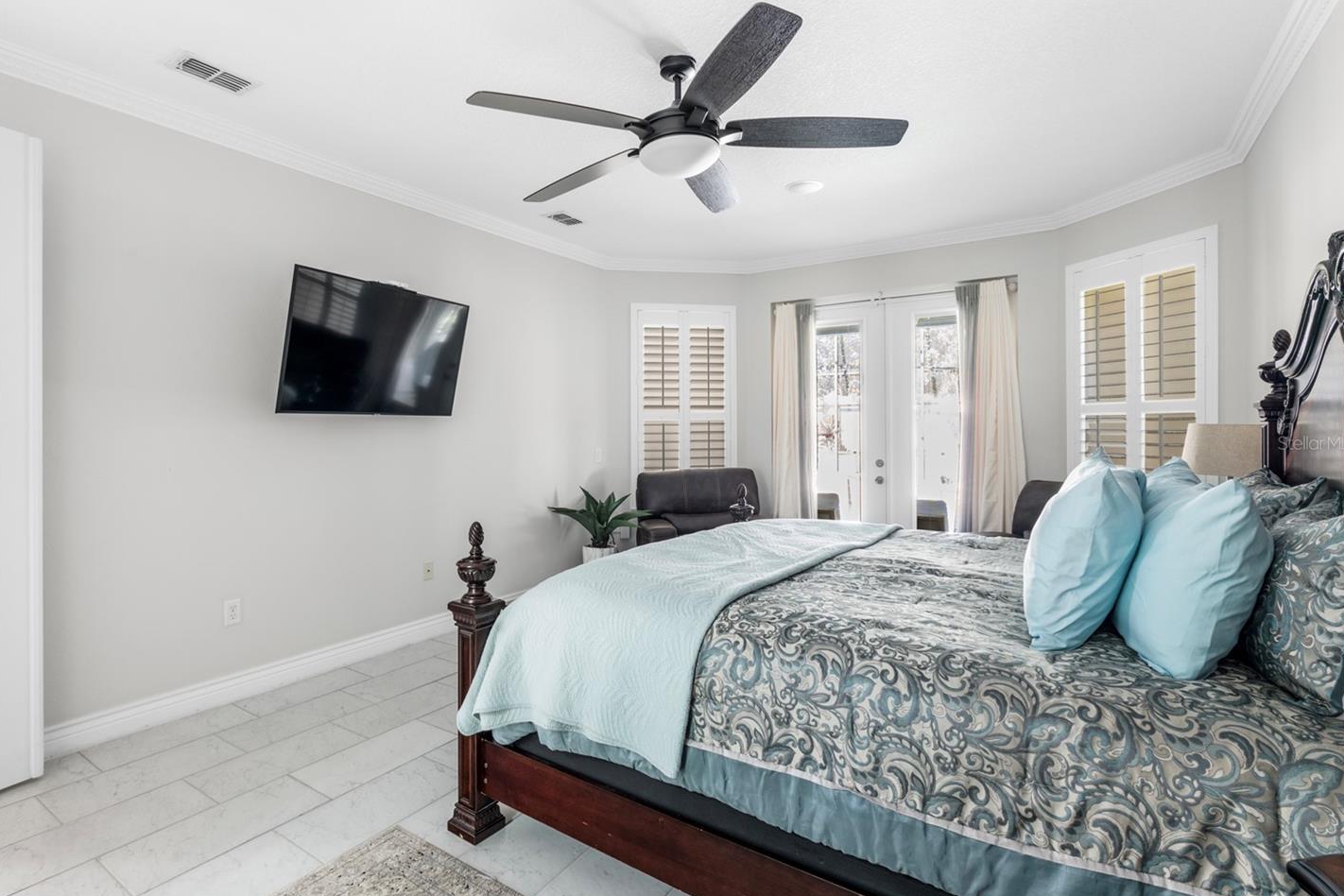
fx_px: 672
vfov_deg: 67.4
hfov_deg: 89.7
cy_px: 442
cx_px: 606
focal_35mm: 18
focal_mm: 16
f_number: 11
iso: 400
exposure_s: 6
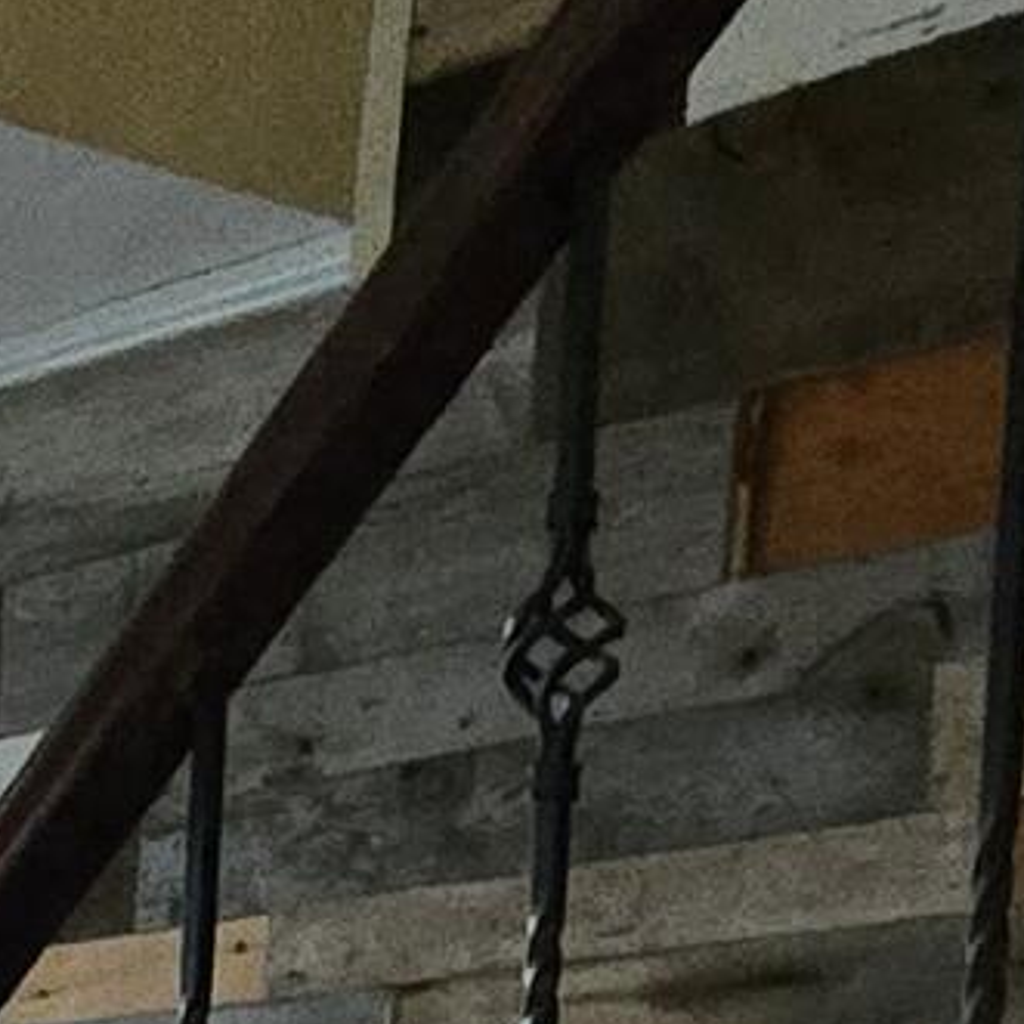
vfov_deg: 14.7
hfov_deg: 14.8
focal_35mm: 104
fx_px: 3481
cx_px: -780
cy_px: 1825
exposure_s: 1/60
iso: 1000
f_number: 2.2
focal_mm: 2.2
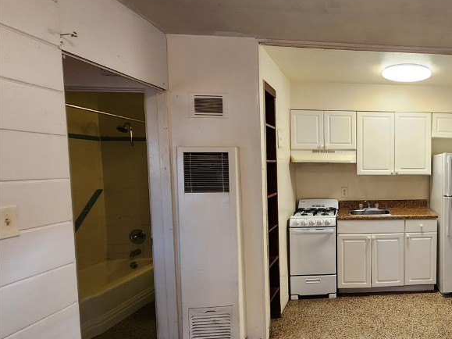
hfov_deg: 63.2
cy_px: 189
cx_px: 397
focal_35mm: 23
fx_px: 300
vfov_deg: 58.7
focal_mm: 2.2
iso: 200
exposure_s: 1/60
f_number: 2.2
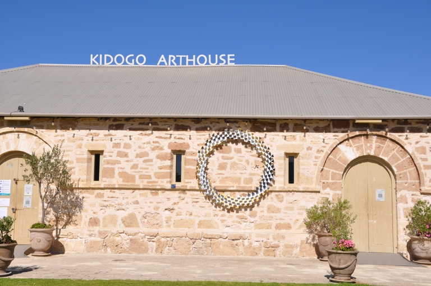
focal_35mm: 45
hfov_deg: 43.7
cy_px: 143
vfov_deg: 29.8
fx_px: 538
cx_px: 216
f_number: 11
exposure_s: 1/500
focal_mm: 30
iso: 200
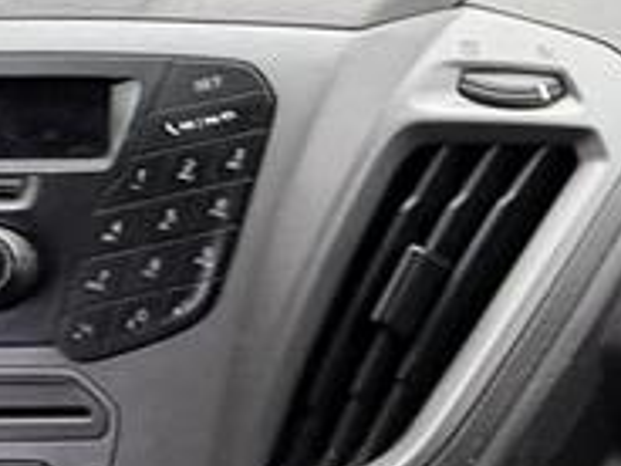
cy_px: 351
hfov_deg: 23.5
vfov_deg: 21.4
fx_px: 1220
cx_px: 901
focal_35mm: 68
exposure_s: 1/99
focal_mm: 2.22
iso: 160
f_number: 2.2
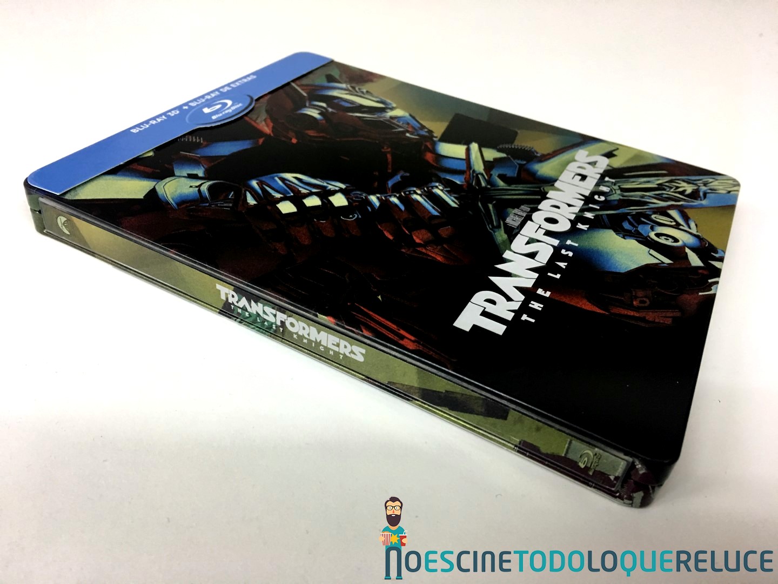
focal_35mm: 29
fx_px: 652
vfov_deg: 48.2
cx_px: 389
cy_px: 292
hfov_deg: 61.7
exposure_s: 1/17
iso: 64
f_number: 2.2
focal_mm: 4.15
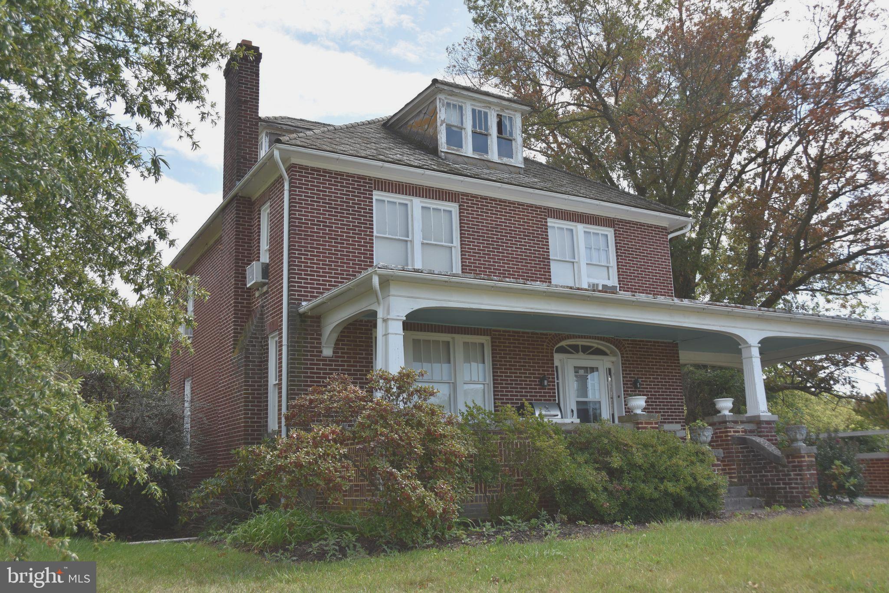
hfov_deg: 57.2
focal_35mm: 33
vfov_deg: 40.0
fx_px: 815
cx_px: 444
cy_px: 296
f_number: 5.6
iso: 100
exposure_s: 1/250
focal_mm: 22
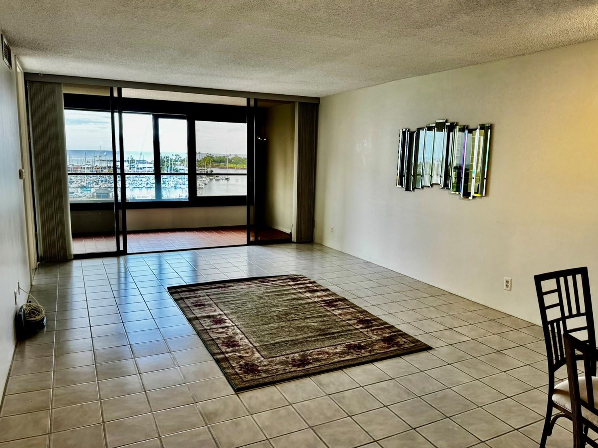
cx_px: 304
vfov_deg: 53.1
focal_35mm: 26
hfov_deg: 67.3
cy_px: 221
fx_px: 449
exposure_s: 1/190
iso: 80
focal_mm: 6.76
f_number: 1.78
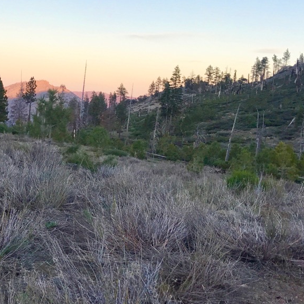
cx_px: 45
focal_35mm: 55
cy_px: 153
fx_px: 546
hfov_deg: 30.1
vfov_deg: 31.1
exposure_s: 1/392
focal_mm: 3.99
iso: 20
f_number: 1.8
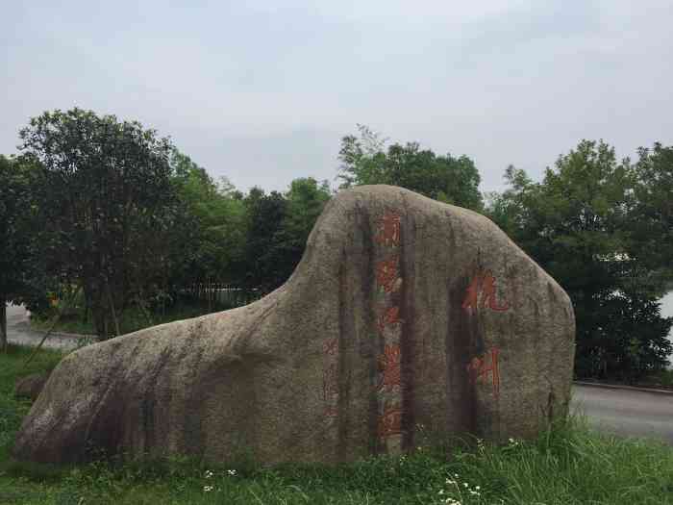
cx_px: 336
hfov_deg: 61.7
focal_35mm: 29
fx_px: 564
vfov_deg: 48.2
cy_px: 252
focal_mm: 4.15
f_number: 2.2
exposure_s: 1/2825
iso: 32
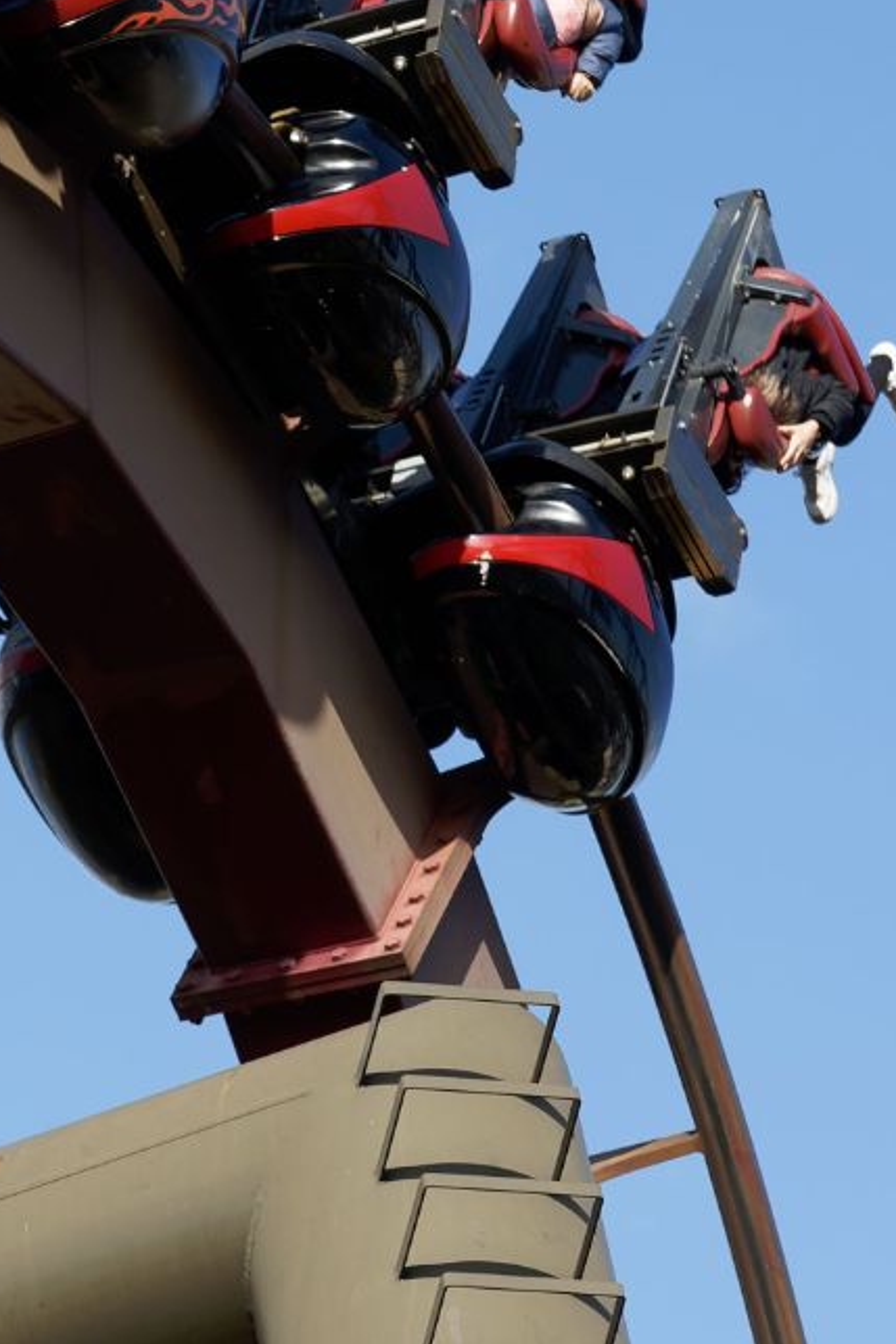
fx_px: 12475
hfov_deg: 4.1
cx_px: -312
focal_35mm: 334
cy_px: 714
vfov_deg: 6.2
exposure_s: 1/1000
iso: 640
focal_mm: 105
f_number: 8
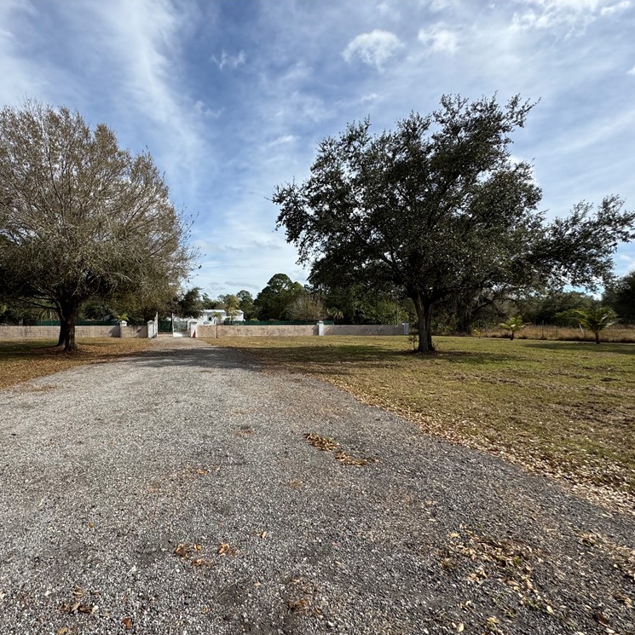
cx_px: 237
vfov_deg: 84.0
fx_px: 353
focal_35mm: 17
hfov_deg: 82.3
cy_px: 326
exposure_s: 1/2028
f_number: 2.2
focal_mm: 2.22
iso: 50
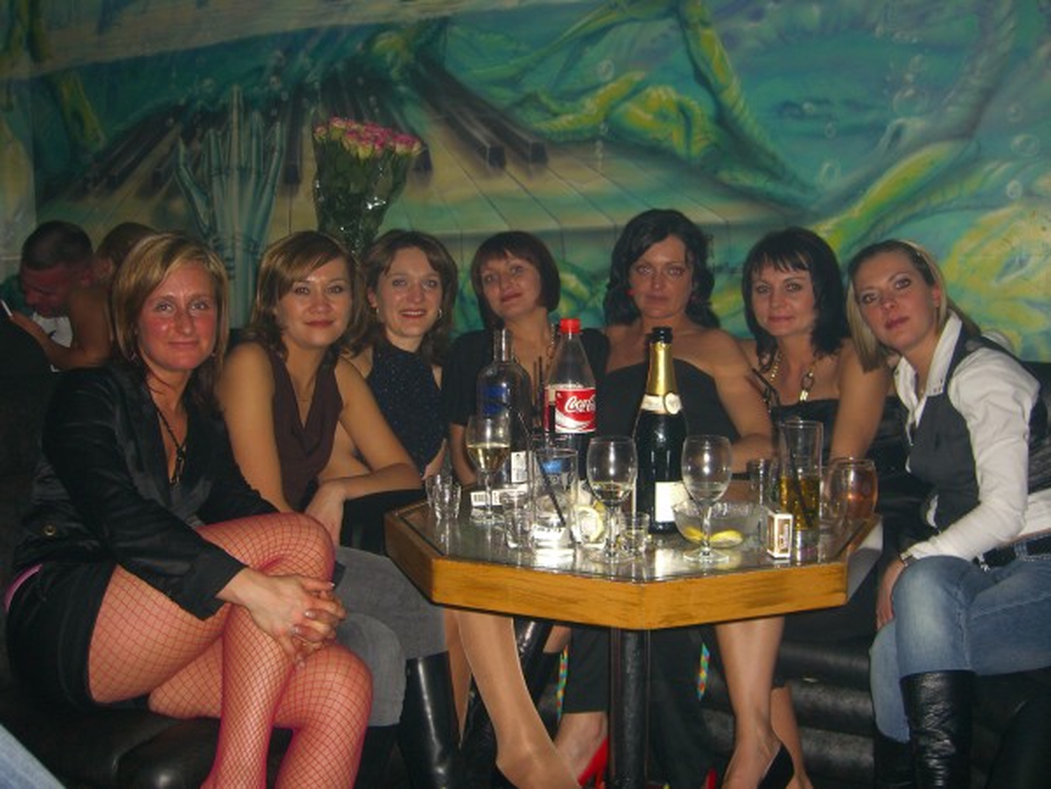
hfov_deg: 49.0
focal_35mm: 38
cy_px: 394
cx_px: 526
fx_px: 1154
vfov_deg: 37.7
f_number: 2.8
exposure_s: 1/60
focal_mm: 7.9
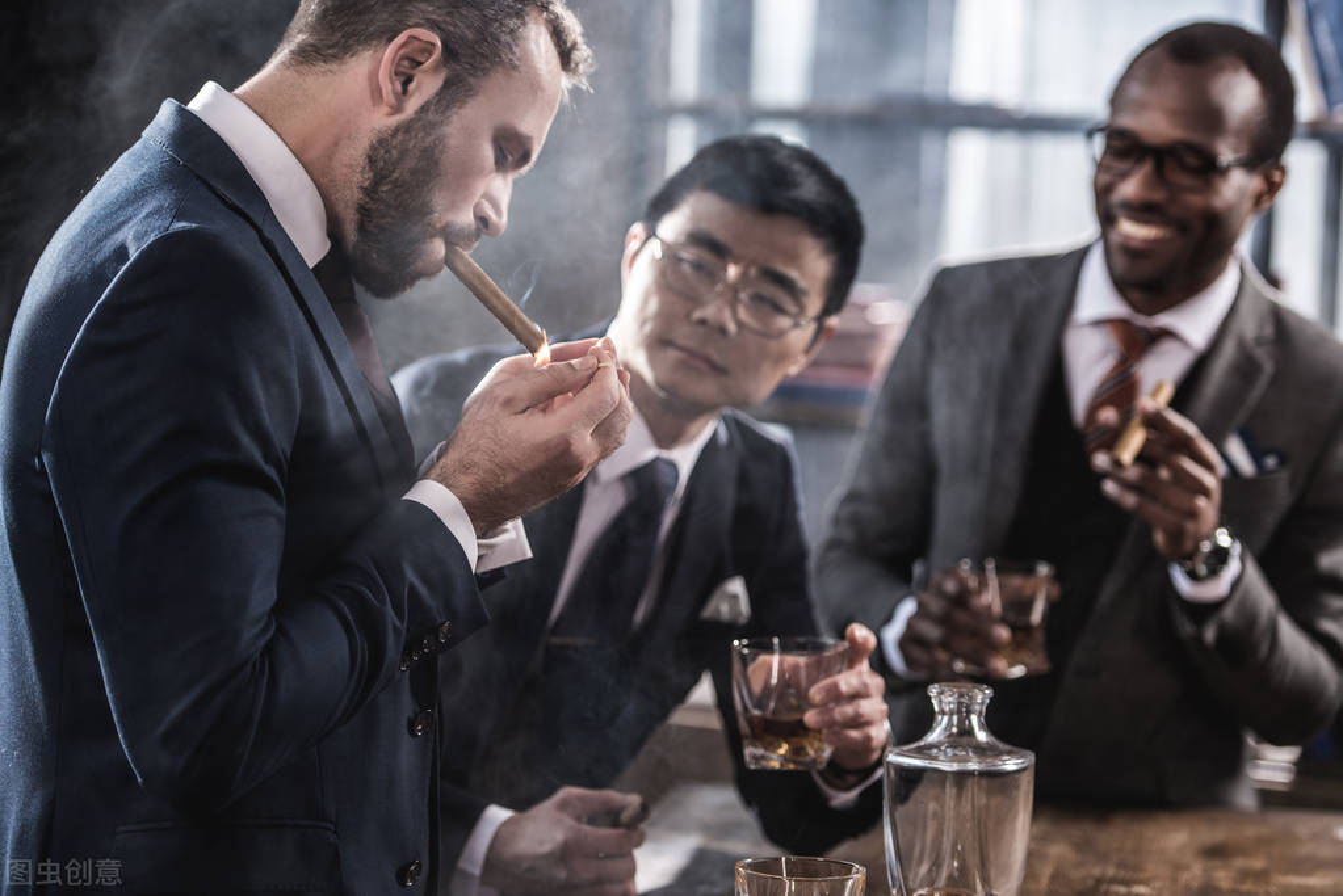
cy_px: 448
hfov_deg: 20.0
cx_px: 672
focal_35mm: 102
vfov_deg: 13.4
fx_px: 3807
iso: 125
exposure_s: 1/200
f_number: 2.8
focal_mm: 102
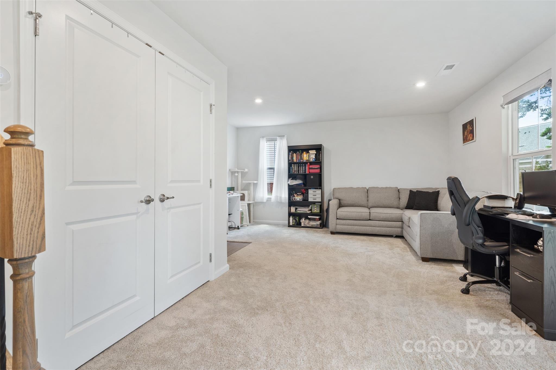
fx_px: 247
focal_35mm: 16
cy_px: 185
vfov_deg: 73.7
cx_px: 278
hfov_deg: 96.7
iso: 250
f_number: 8
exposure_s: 1/2.5
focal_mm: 16
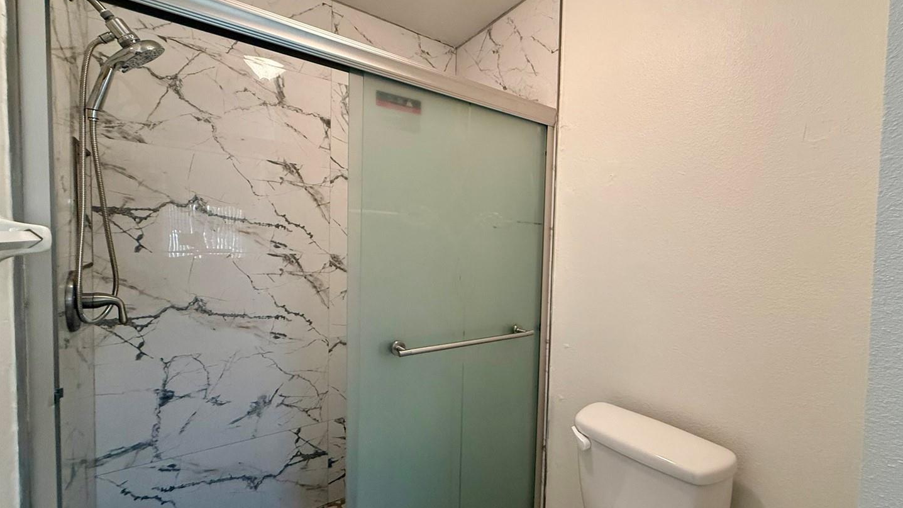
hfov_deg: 95.5
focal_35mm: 17
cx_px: 502
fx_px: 407
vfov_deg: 63.9
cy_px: 262
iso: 320
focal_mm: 2.22
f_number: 2.2
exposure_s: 1/120
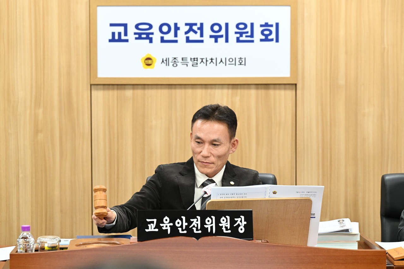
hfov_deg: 14.7
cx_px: 202
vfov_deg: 9.8
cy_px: 134
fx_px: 1571
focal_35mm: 140
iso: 4000
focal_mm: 140
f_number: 5
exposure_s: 1/200
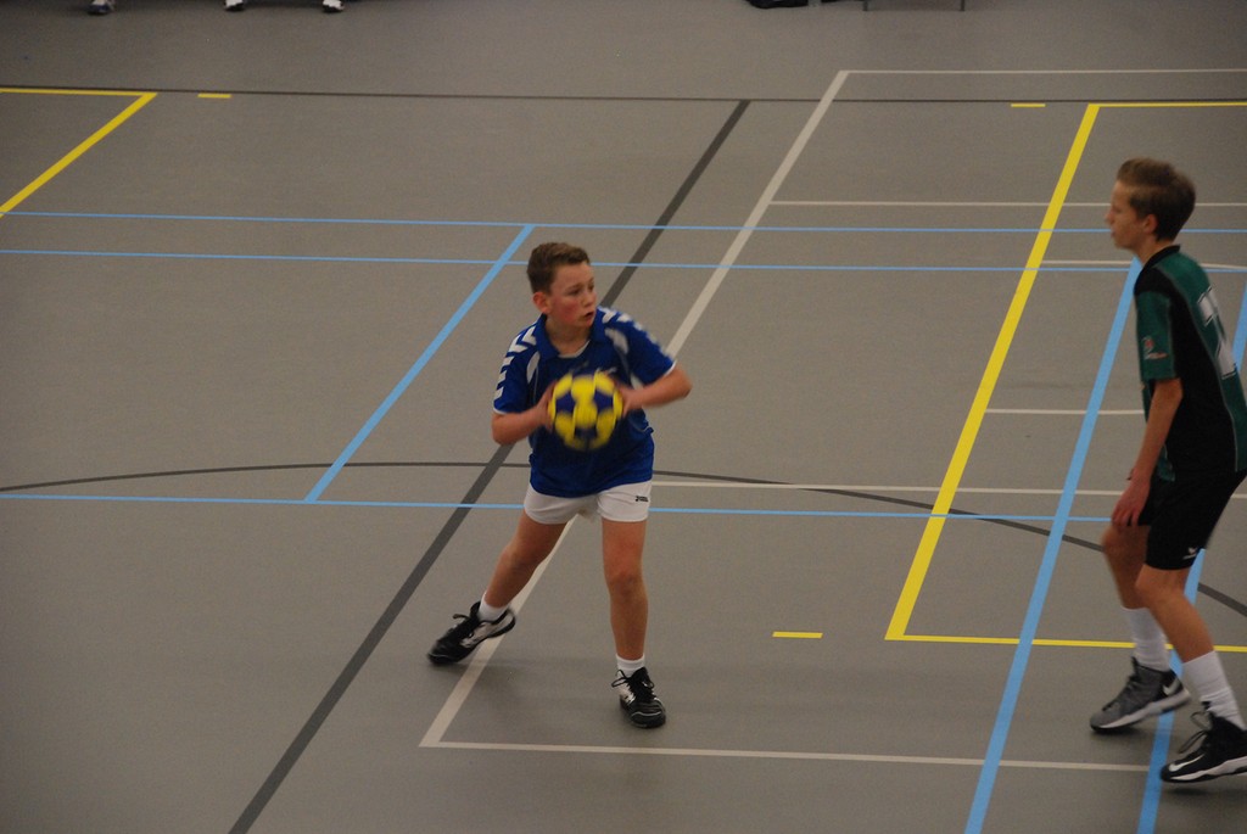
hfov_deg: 13.0
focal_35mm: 158
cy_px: 417
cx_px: 624
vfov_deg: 8.7
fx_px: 5461
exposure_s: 1/80
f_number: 5.6
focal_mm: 105
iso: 1250
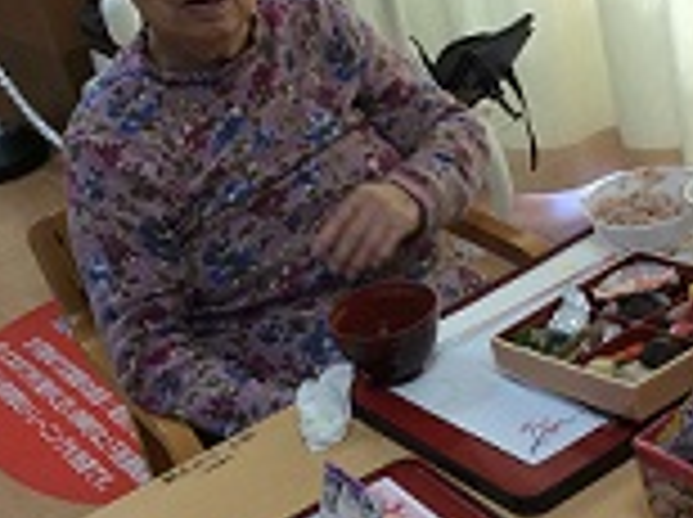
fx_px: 1559
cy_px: 405
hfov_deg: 25.1
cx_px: 346
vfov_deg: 18.7
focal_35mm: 78
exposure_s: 1/120
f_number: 2.4
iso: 64
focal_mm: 3.3
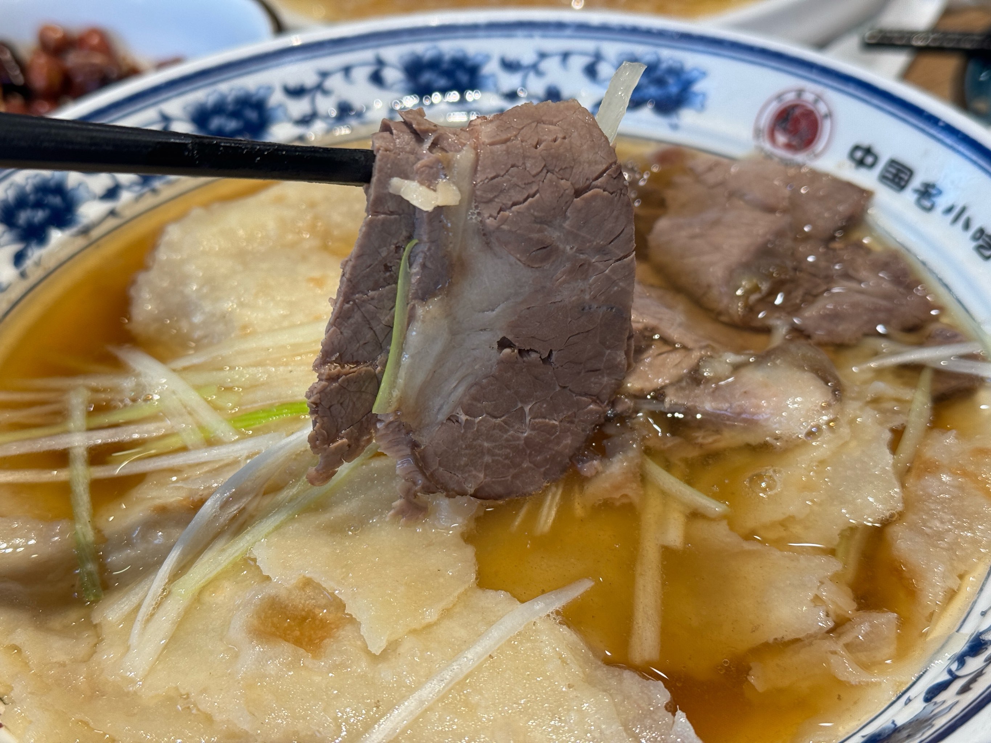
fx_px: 1374
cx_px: 496
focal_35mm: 48
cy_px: 372
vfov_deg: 30.3
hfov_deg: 39.7
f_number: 1.78
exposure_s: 1/100
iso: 64
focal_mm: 6.76
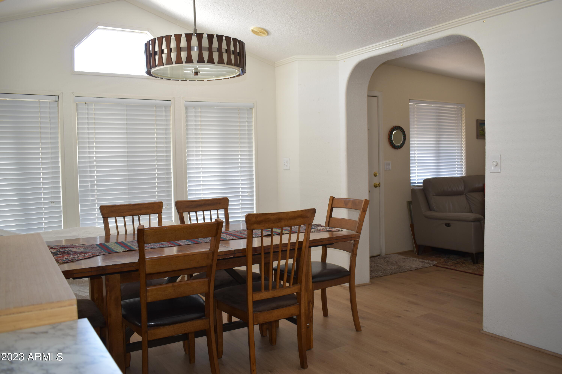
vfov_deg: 43.6
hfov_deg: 61.9
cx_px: 281
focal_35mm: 30
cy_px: 187
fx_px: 468
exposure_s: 1/40
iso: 200
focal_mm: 20
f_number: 3.5
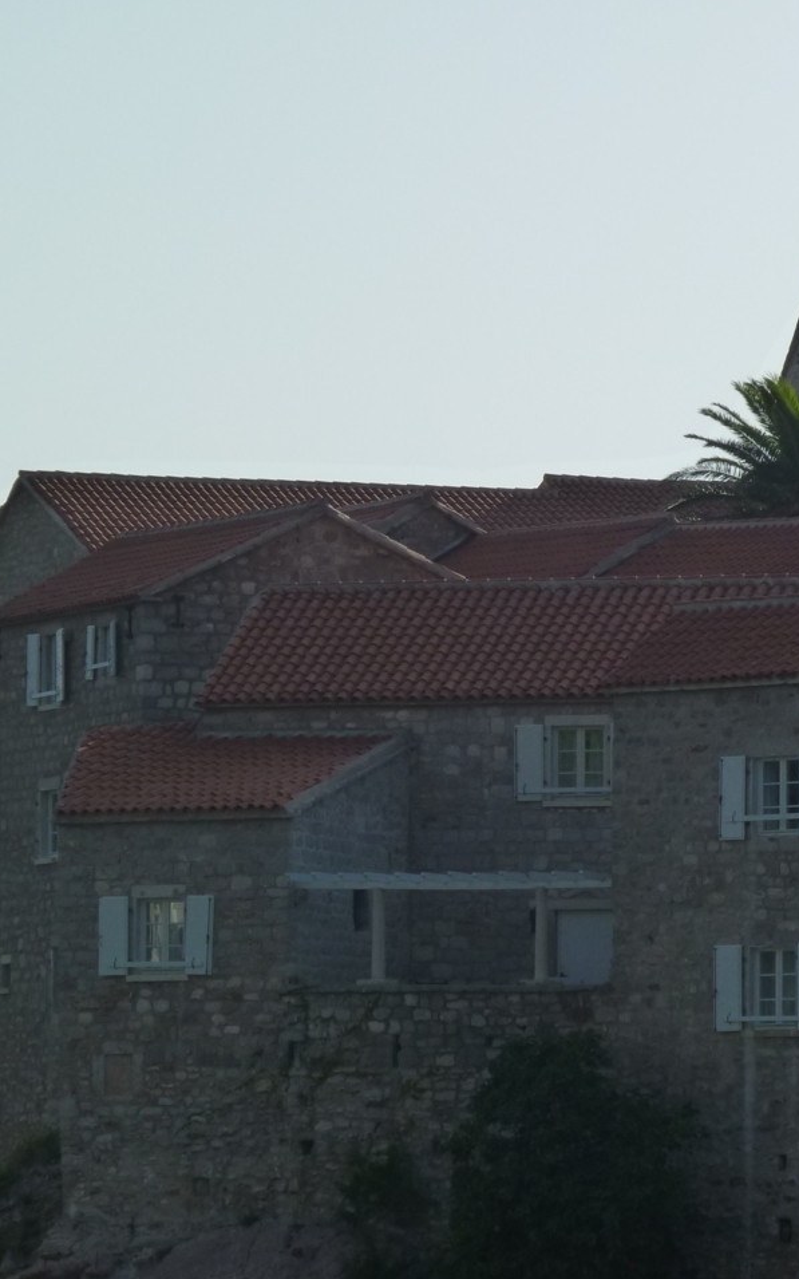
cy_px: 639
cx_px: 557
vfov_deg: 8.4
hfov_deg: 5.3
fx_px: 8709
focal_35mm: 250
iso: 125
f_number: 7.1
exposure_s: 1/500
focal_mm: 31.2
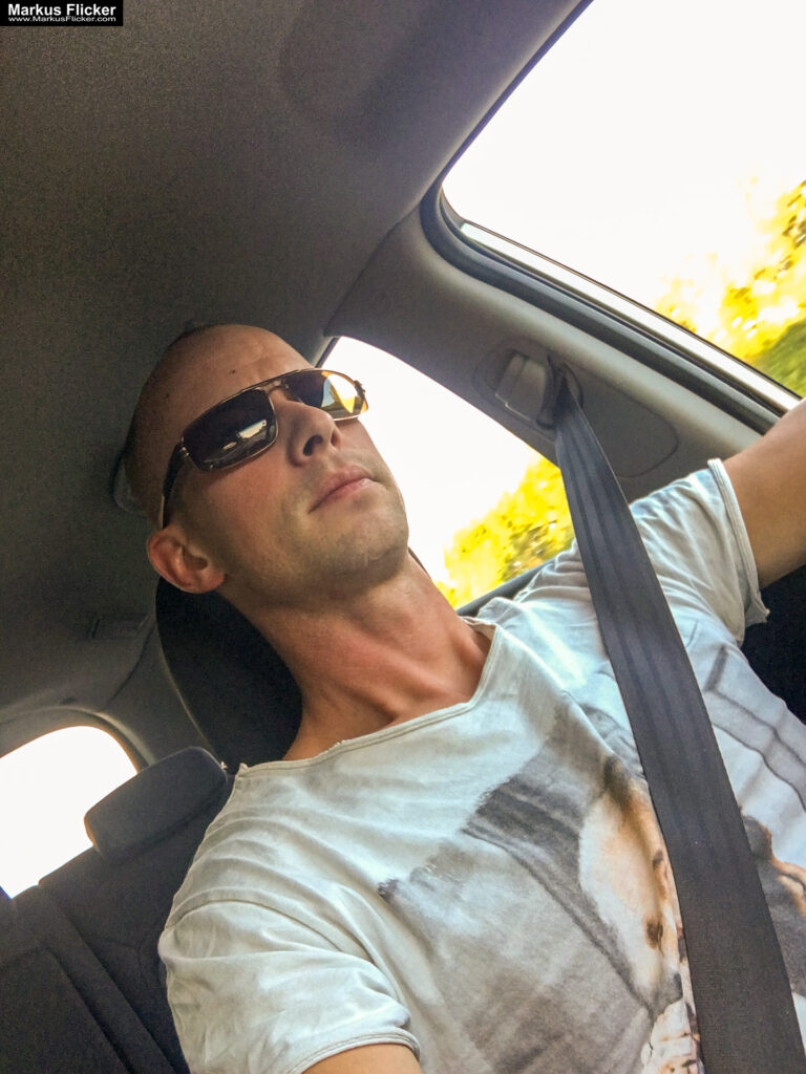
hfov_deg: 45.4
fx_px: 962
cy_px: 537
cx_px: 403
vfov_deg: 58.4
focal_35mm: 31
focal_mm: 2.65
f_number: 2.2
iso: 50
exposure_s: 1/50
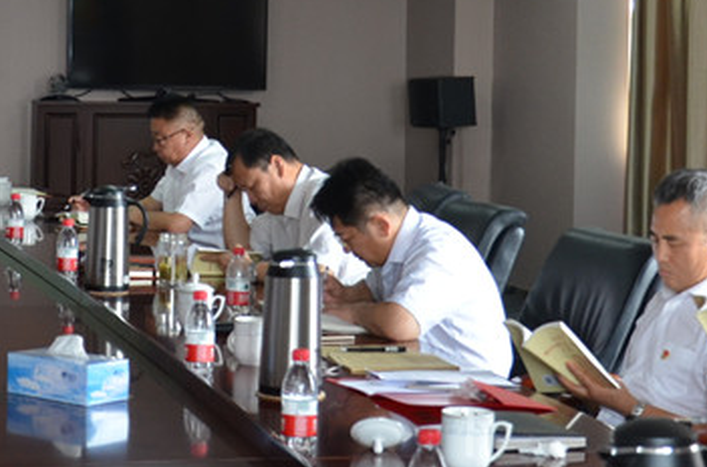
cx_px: 236
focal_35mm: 108
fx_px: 2110
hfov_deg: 19.0
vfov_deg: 12.5
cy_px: 28
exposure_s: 1/80
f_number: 4.5
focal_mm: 21
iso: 400
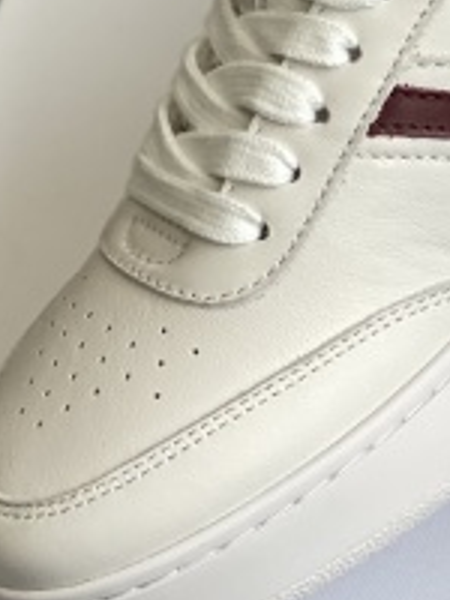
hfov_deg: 7.0
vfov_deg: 9.5
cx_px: 639
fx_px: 3605
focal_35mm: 208
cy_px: 240
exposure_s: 1/294
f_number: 2
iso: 20
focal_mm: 6
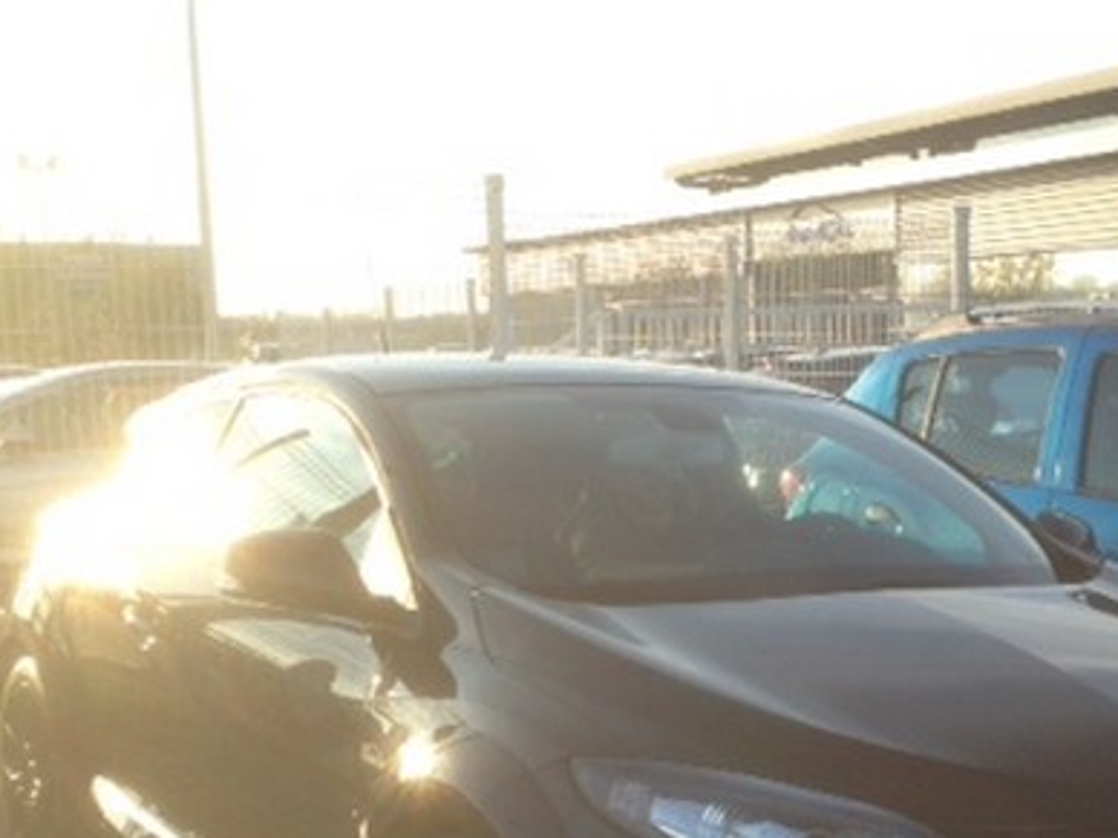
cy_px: 671
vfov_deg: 21.3
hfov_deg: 28.2
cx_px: 836
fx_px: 2196
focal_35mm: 68
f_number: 2.4
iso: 50
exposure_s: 1/502
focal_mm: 4.12
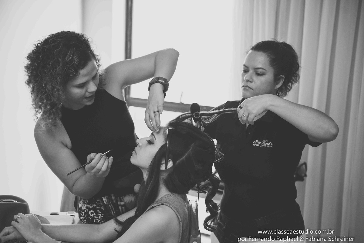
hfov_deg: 36.2
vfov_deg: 24.6
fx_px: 556
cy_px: 122
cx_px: 182
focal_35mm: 55
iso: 1600
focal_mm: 55
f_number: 2.8
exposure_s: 1/400
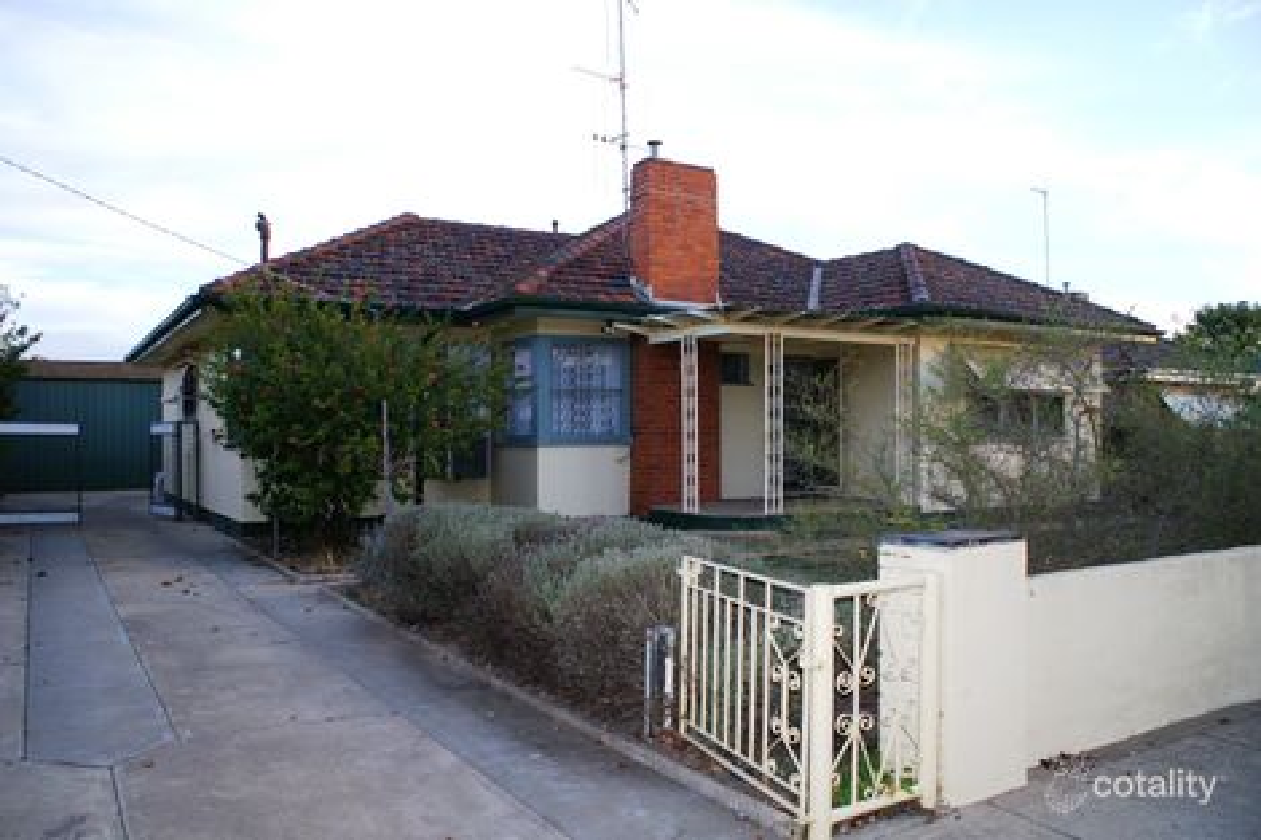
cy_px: 420
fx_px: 945
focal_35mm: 27
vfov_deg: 47.9
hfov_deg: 67.4
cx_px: 630
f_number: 3.5
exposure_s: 1/125
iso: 100
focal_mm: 18
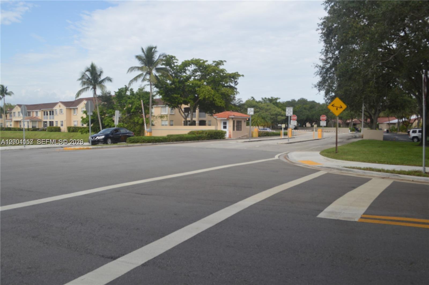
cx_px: 214
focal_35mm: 30
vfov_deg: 43.5
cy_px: 142
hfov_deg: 62.0
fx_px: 357
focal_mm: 20
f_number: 7.1
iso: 100
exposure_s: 1/200
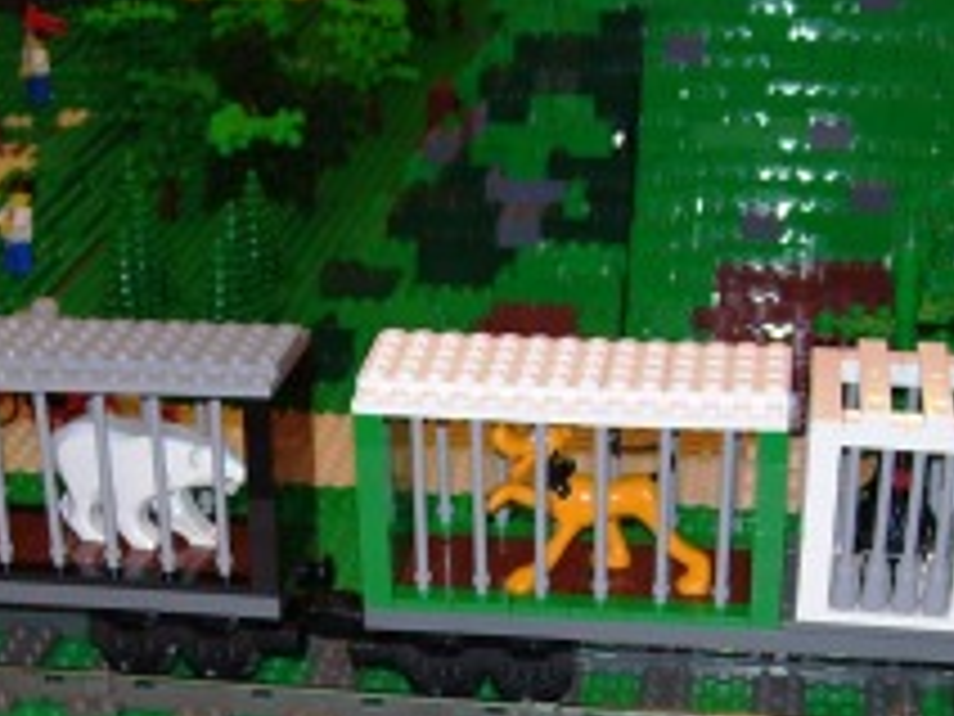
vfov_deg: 19.1
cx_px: 356
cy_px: 639
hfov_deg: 25.6
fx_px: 2095
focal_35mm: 76
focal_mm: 6
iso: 80
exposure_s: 1/60
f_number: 2.7
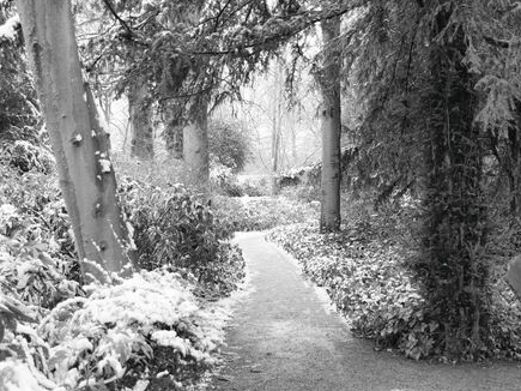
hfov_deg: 34.9
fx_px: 828
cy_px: 191
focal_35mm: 55
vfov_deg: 26.5
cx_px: 255
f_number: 4.2
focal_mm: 26
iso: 3200
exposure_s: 1/400
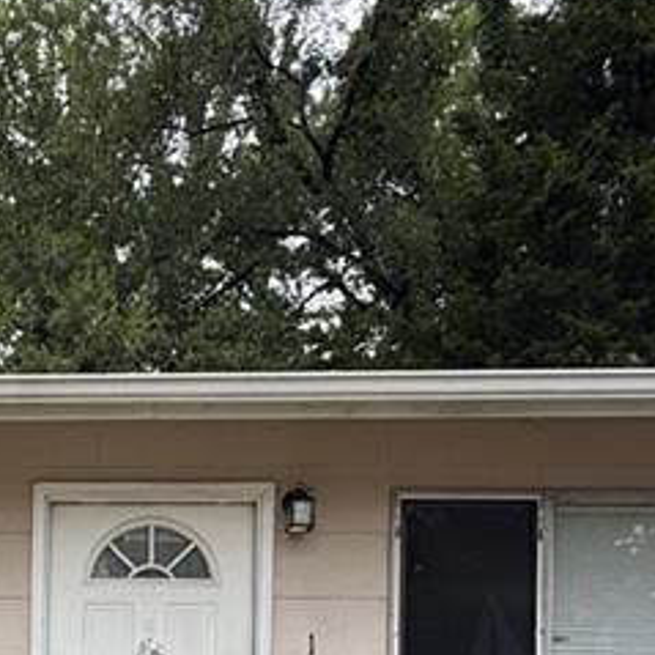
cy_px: 748
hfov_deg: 30.3
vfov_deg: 28.7
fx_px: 1135
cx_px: 22
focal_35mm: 53
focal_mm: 2.22
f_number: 2.2
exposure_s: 1/144
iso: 50
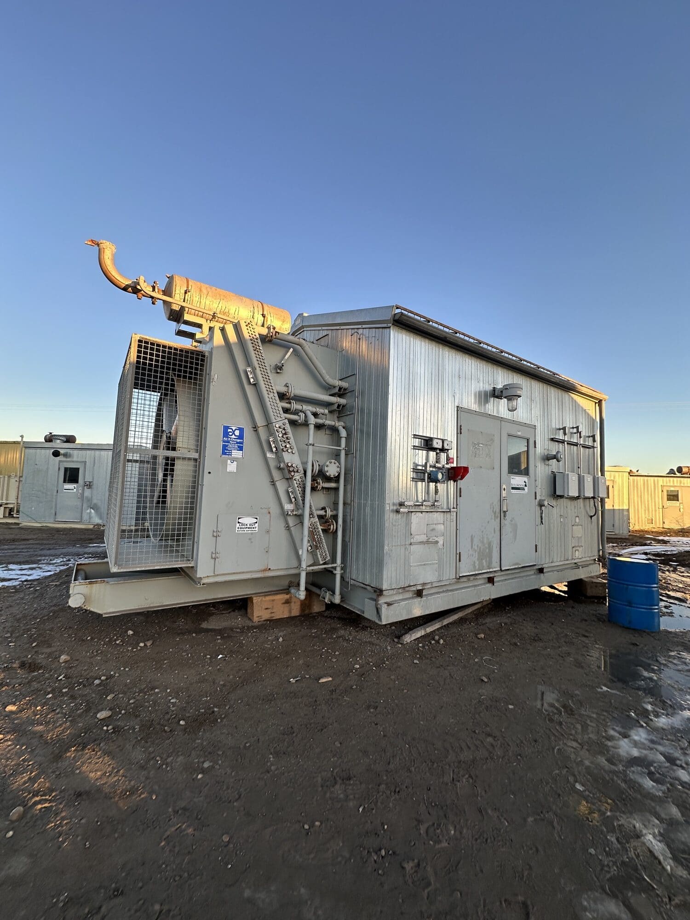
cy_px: 460
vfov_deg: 102.1
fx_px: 372
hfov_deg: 85.7
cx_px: 345
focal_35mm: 14
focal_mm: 2.22
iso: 40
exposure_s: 1/216
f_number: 2.2
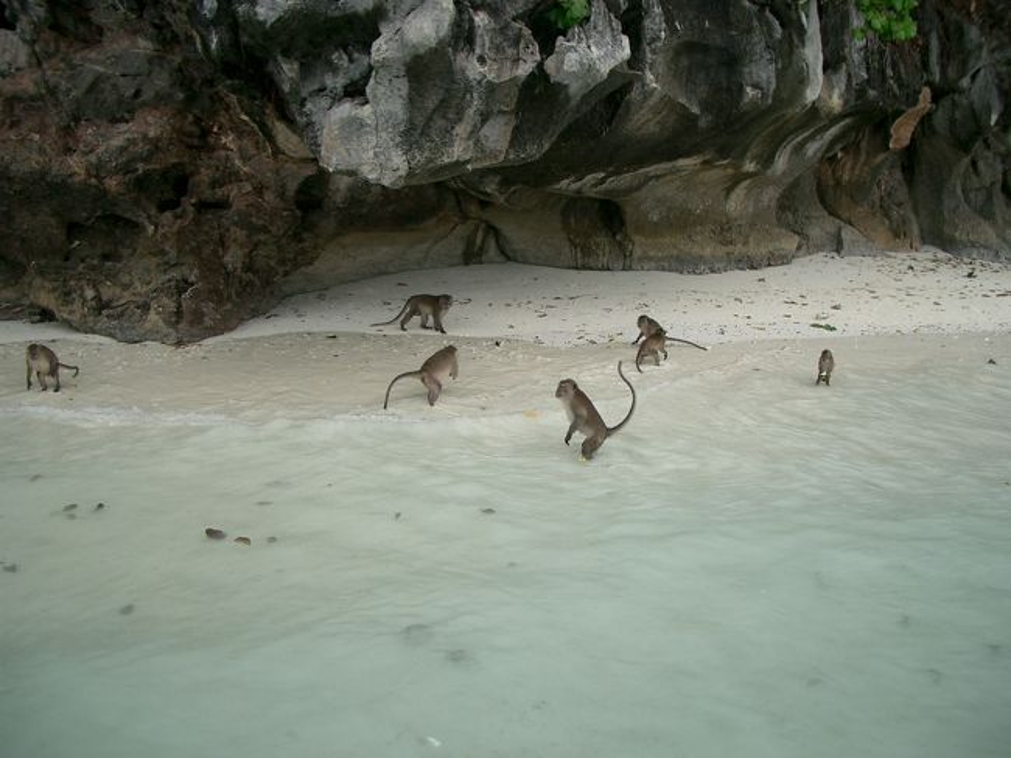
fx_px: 1022
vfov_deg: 40.7
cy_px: 379
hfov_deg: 52.6
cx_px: 506
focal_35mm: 35
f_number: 2.6
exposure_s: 1/400
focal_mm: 5.8
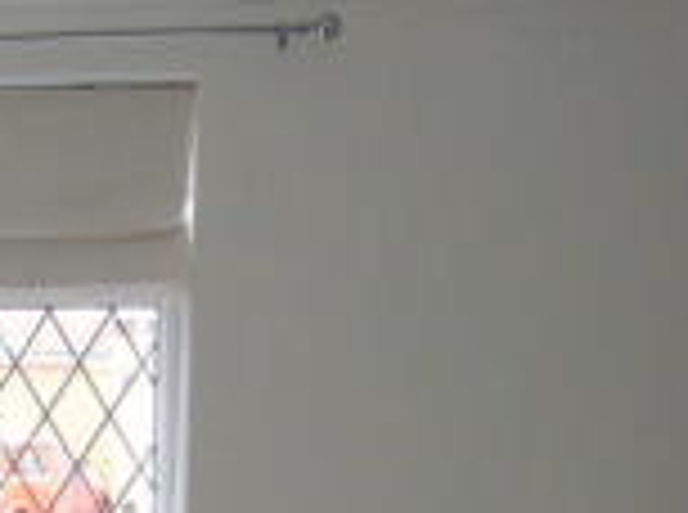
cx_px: -286
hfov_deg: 17.0
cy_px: 686
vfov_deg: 13.2
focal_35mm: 107
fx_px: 2122
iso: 160
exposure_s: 1/30
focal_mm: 4.6
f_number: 2.8
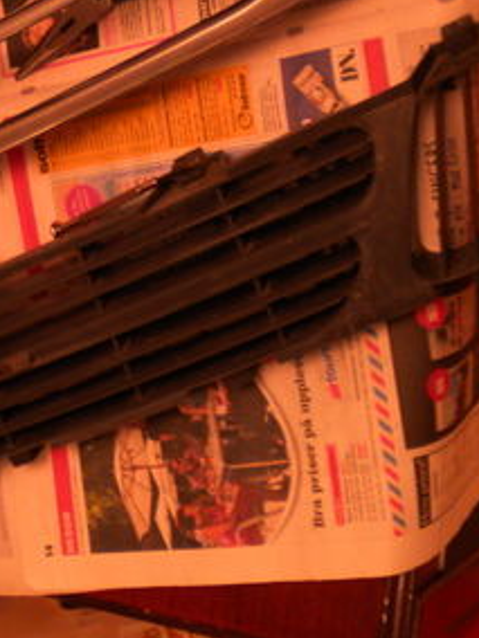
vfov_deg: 24.4
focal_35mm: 79
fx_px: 1458
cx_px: -38
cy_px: 153
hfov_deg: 18.0
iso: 80
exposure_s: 1/3.7
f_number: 3.1
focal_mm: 6.3
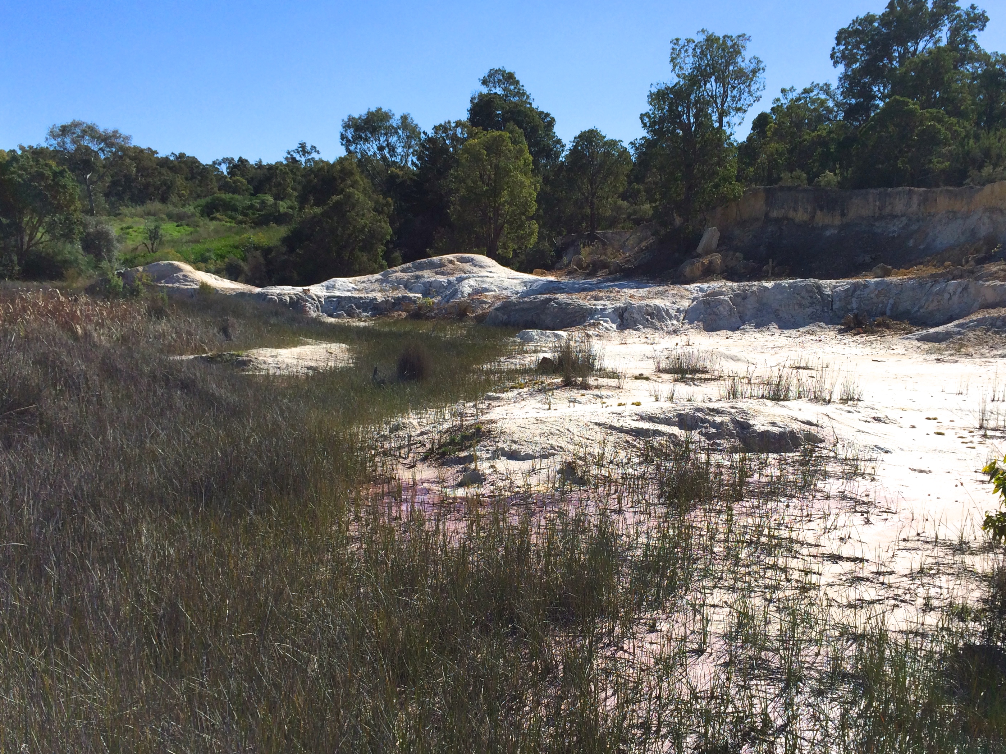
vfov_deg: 40.6
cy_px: 423
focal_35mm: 35
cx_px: 550
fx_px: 1017
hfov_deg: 52.6
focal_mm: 4.12
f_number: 2.2
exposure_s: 1/2933
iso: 40
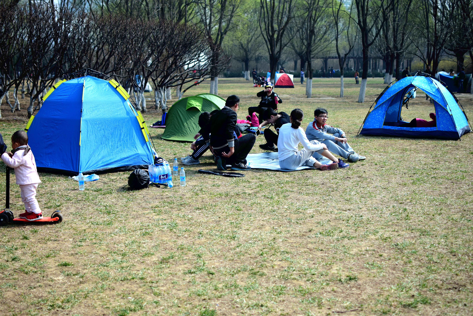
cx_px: 236
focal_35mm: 52
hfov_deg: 37.9
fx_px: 690
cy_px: 158
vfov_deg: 25.8
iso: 400
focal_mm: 35
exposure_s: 1/2500
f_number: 2.8
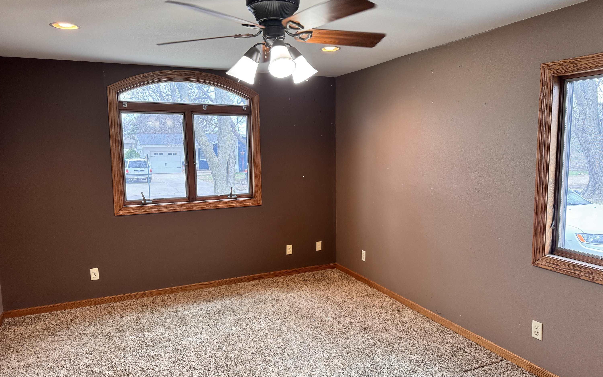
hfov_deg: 70.4
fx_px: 427
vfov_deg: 47.6
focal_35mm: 26
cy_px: 193
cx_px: 305
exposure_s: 1/60
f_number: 1.78
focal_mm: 6.76
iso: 200
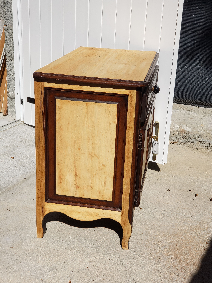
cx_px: 106
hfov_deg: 28.0
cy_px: 142
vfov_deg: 36.8
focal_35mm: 52
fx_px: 425
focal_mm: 6
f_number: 2.4
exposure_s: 1/1314
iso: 32
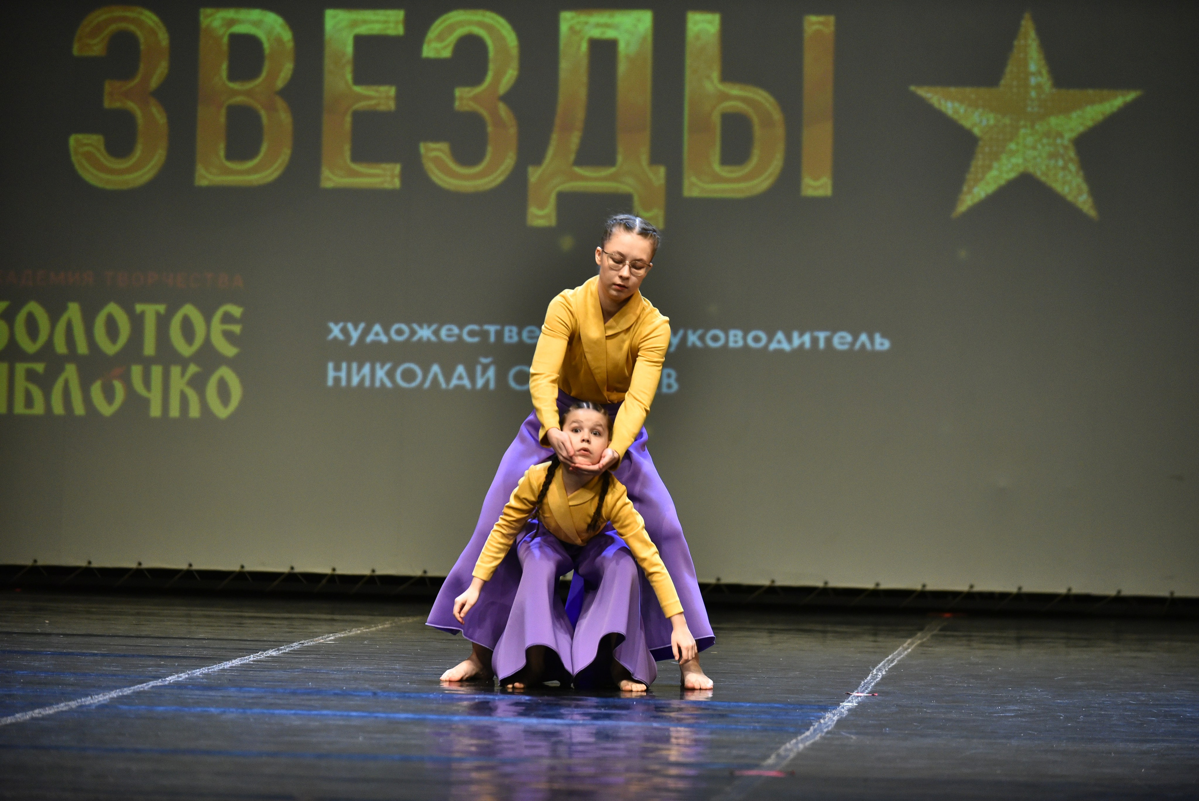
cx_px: 600
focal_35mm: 135
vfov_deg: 10.2
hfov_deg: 15.2
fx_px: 4498
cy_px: 400
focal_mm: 135
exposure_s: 1/500
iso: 2500
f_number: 3.2
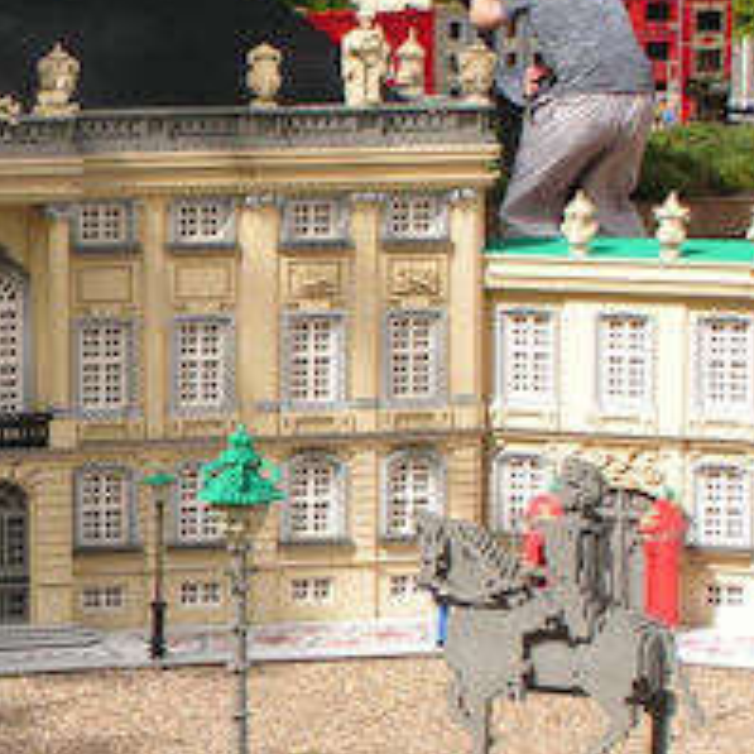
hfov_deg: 8.5
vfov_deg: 8.6
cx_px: -140
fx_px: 5003
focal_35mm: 203
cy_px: 453
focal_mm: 11.1
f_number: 5.6
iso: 50
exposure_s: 1/200
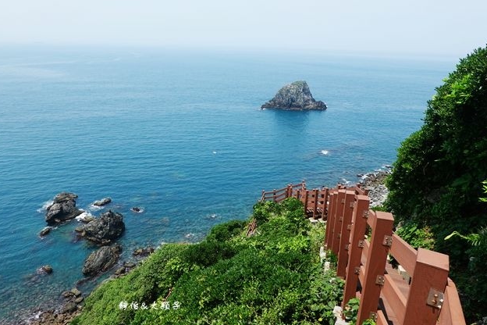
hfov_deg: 71.5
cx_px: 244
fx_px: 338
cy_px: 157
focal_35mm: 25
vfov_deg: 51.3
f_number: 5.6
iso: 125
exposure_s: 1/400
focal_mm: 9
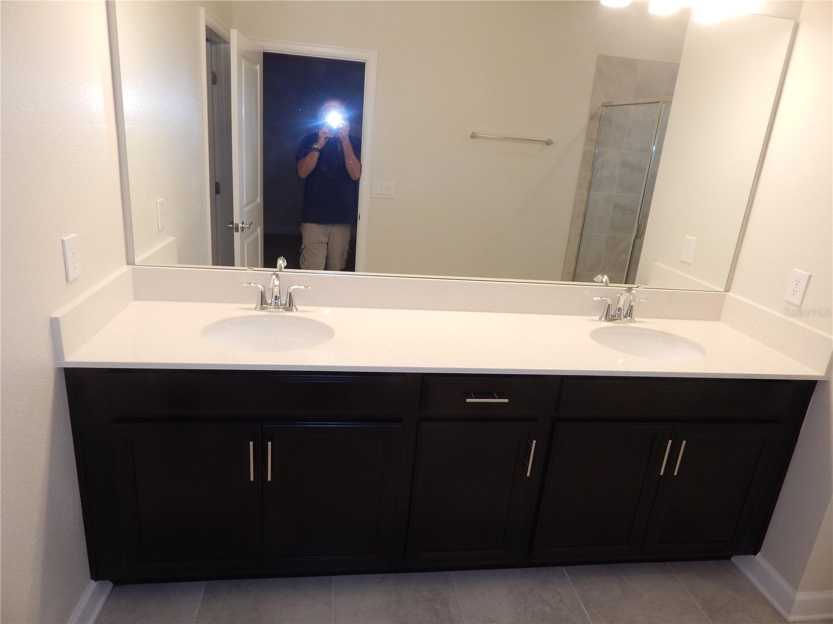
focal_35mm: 22
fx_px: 529
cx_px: 416
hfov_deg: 76.4
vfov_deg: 61.1
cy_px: 312
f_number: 3
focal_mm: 4
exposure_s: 1/40
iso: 125
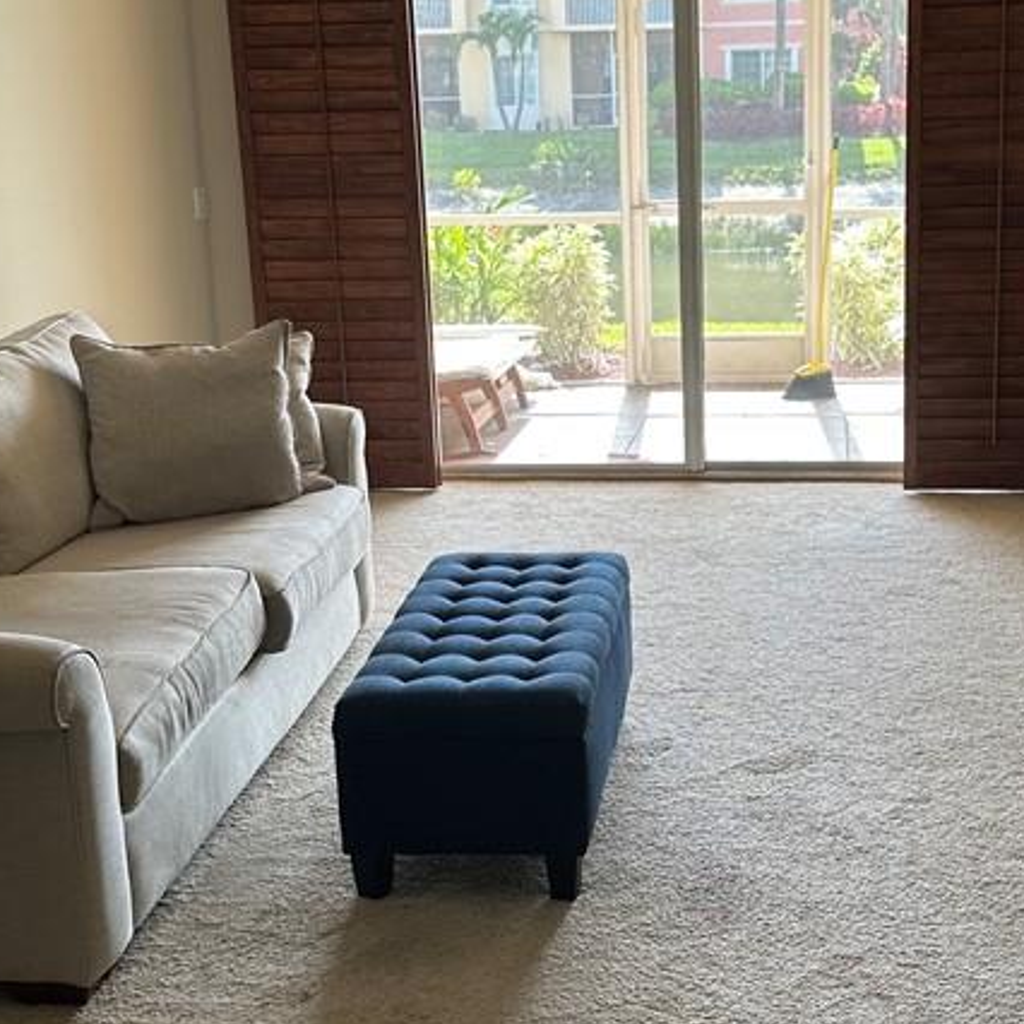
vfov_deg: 33.3
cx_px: 654
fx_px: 1707
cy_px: 418
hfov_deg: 33.2
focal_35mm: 51
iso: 64
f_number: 1.78
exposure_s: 1/167
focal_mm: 6.86
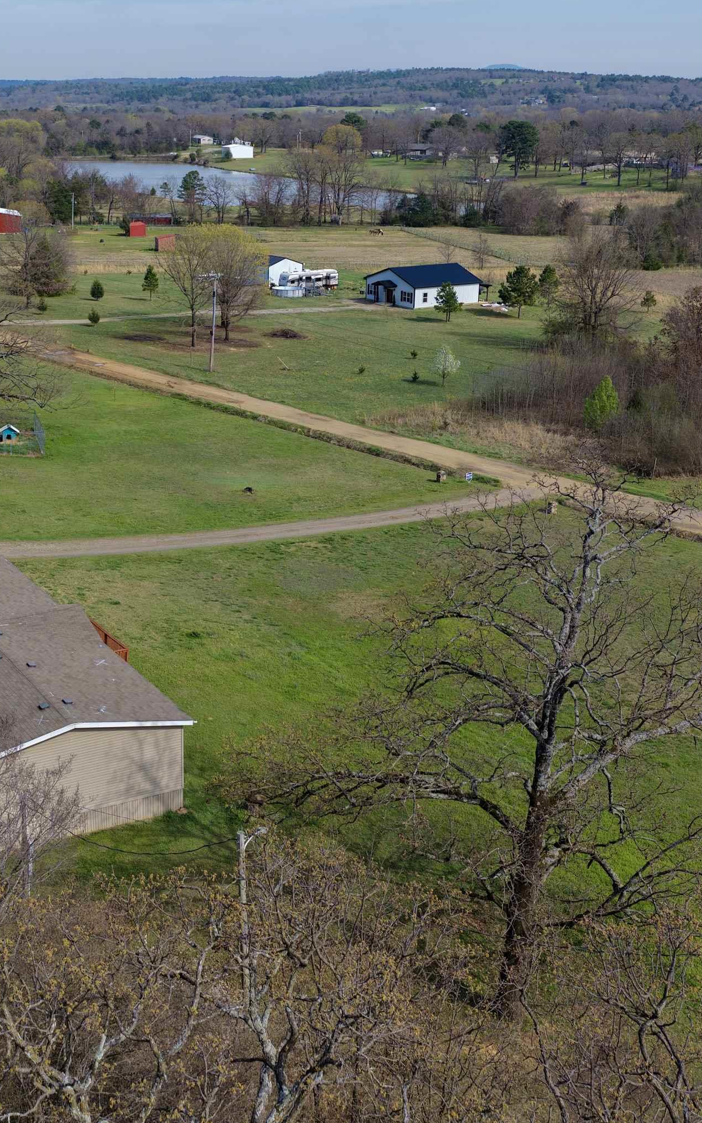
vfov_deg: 46.2
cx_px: 222
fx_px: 1317
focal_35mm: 43
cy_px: 560
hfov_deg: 29.6
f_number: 2.8
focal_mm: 14.45
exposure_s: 1/1600
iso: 200
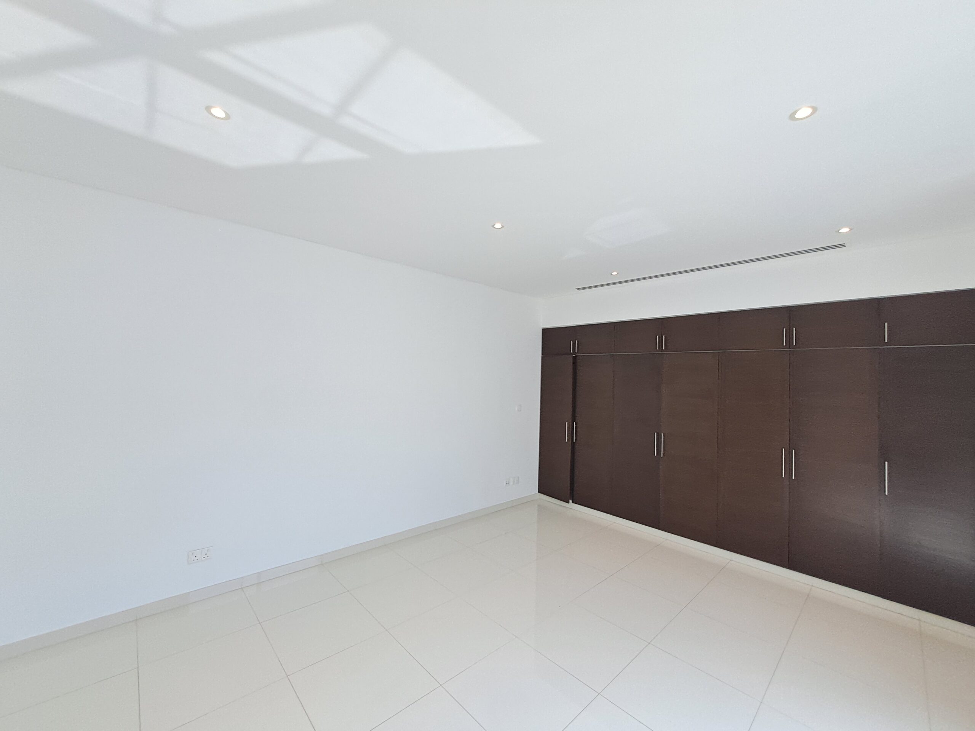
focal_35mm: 13
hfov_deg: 106.2
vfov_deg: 89.9
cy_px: 366
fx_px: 366
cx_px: 488
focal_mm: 1.42
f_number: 2.2
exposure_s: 1/172
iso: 40
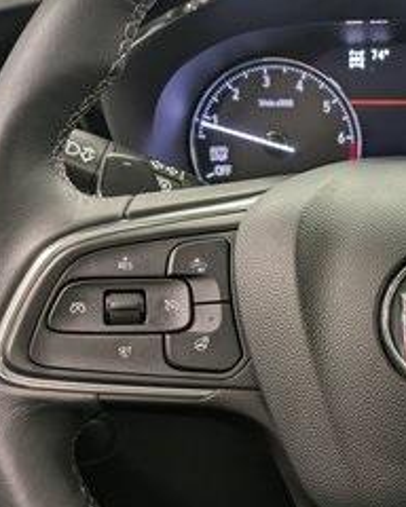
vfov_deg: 29.1
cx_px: 453
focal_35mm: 65
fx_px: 976
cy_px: 288
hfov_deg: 22.1
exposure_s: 1/24
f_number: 1.89
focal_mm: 5.43
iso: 52
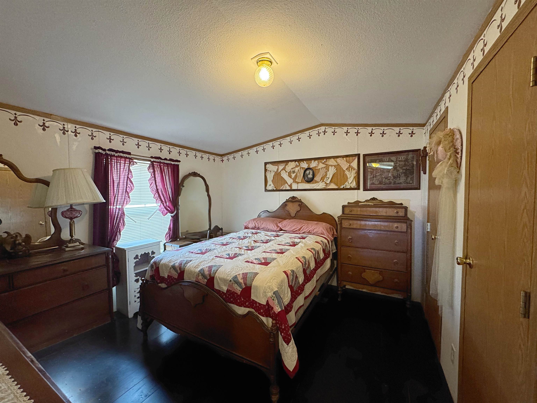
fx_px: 217
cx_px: 268
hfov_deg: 102.1
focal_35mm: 14
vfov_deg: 85.7
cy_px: 202
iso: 320
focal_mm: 2.22
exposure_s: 1/60
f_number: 2.2
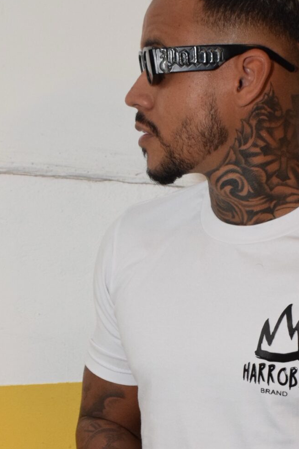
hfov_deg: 13.9
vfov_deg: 20.4
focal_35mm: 98
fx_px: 1224
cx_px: 207
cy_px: 398
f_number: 5.6
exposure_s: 1/160
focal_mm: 25
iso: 1600
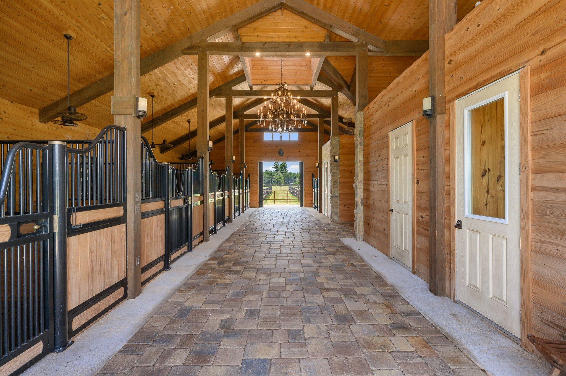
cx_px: 283
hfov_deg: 91.7
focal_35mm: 18
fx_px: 275
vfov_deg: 68.8
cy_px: 188
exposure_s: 1/30
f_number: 9
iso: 500
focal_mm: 17.5
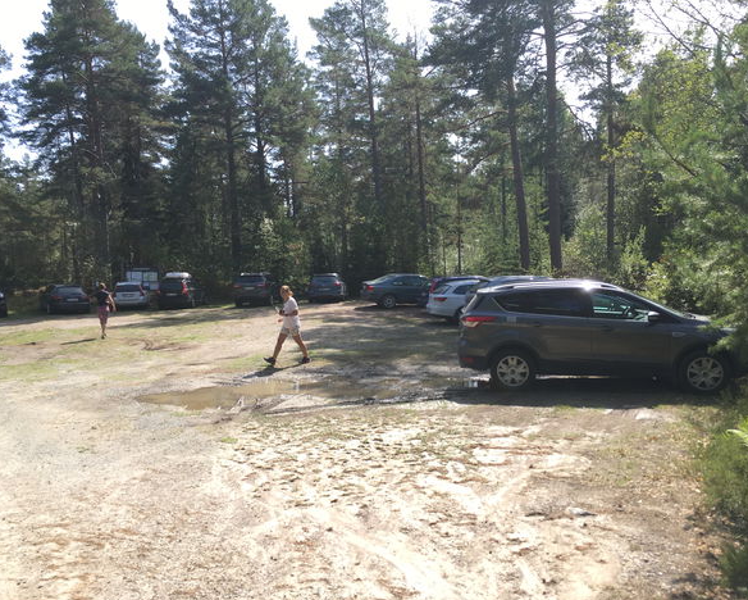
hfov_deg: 57.1
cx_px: 345
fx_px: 687
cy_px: 296
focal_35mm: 31
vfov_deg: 47.2
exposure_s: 1/538
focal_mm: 4.15
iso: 25
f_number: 2.2
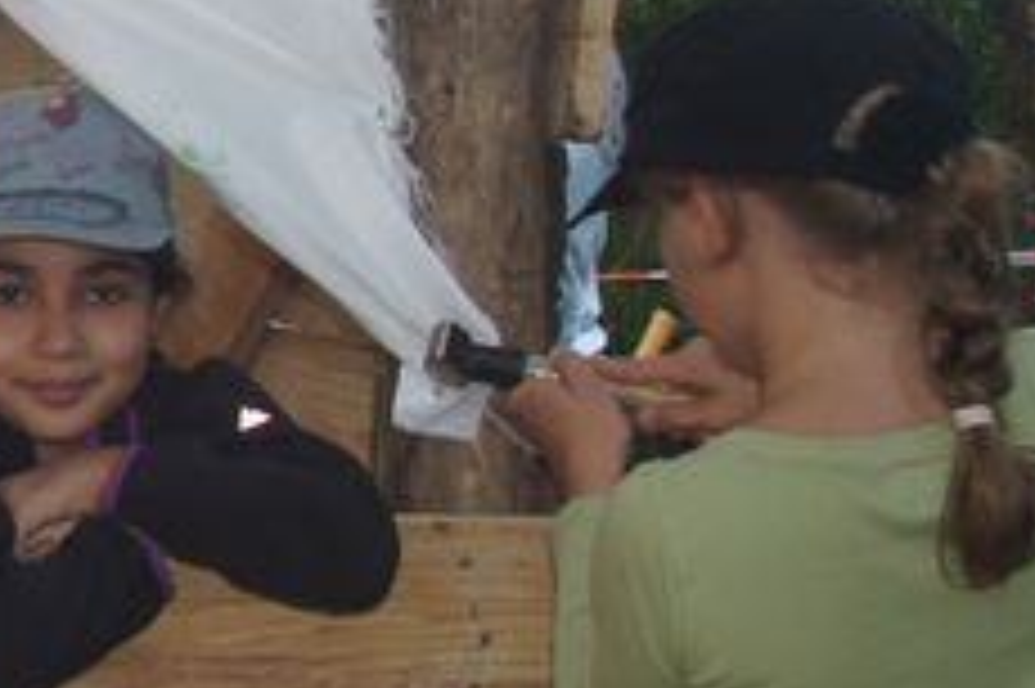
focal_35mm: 120
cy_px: 434
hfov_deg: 15.2
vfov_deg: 11.4
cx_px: -706
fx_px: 3447
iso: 100
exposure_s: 1/100
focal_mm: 18
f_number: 5.6
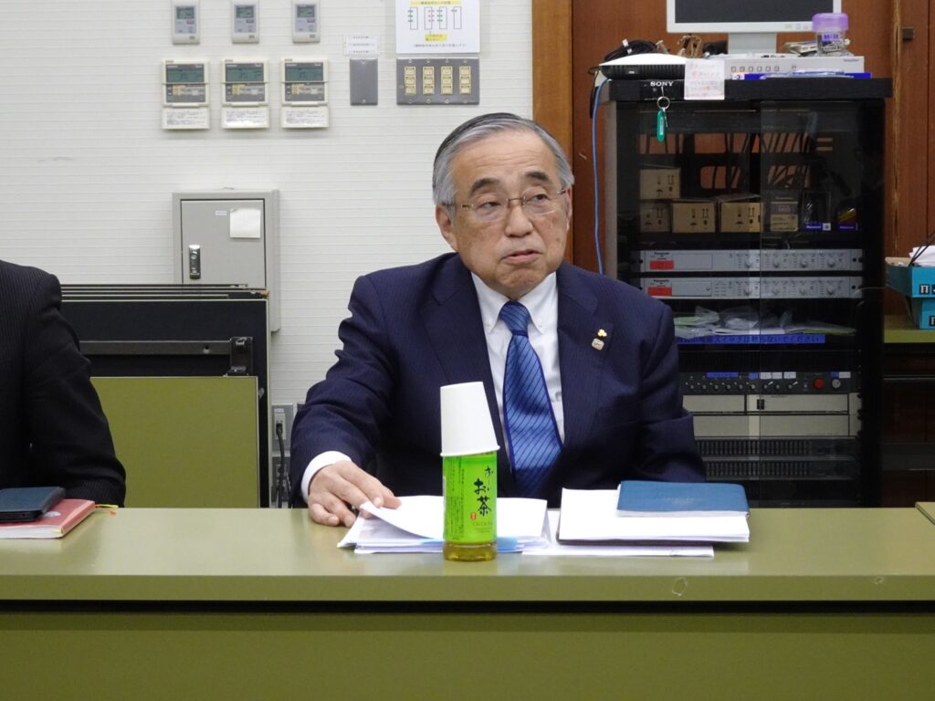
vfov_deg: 17.8
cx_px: 468
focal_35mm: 83
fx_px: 2242
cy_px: 350
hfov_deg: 23.6
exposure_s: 1/100
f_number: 5
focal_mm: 13.05
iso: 800
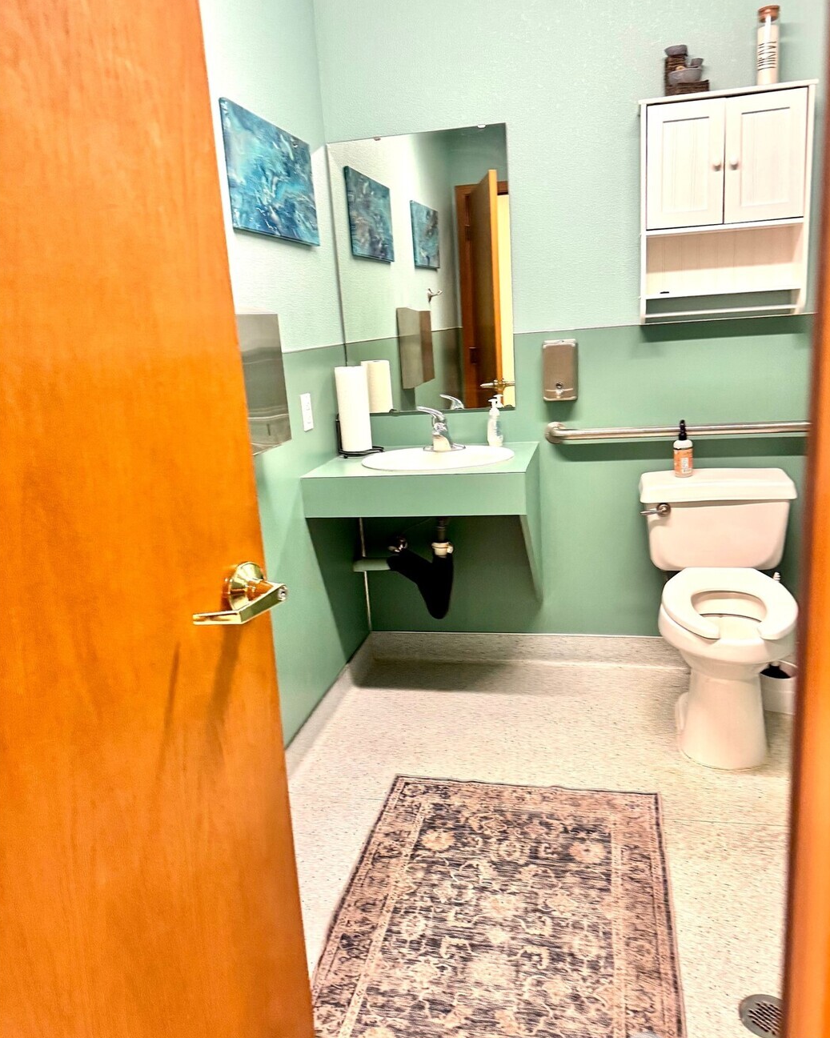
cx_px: 429
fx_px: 799
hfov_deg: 54.9
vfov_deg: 66.0
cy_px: 518
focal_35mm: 26
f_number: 1.78
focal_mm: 6.76
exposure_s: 1/60
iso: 320
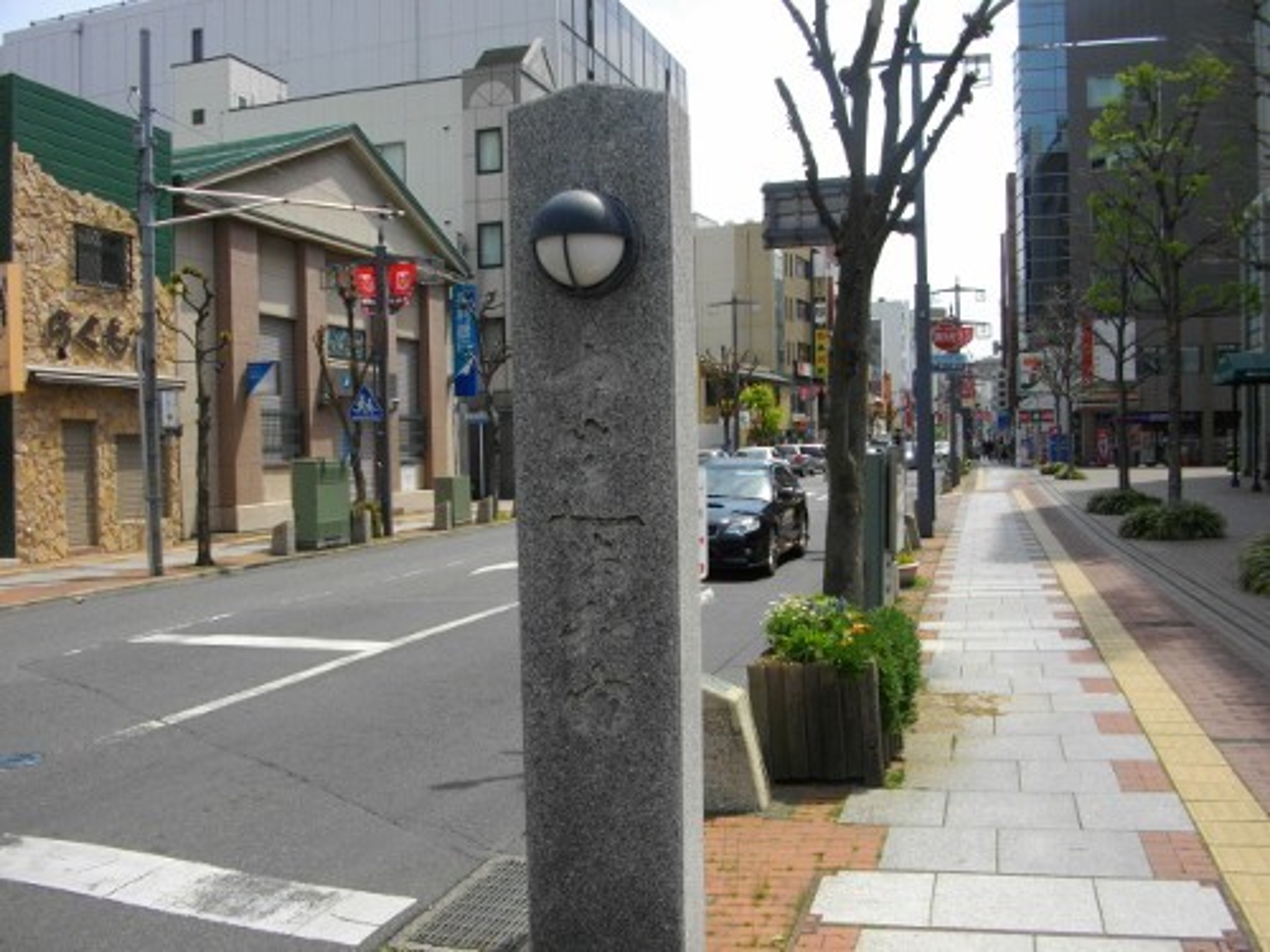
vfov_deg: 44.2
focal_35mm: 32
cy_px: 476
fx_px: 1174
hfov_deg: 56.8
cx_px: 635
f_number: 5.5
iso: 100
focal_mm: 5.7
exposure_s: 1/320
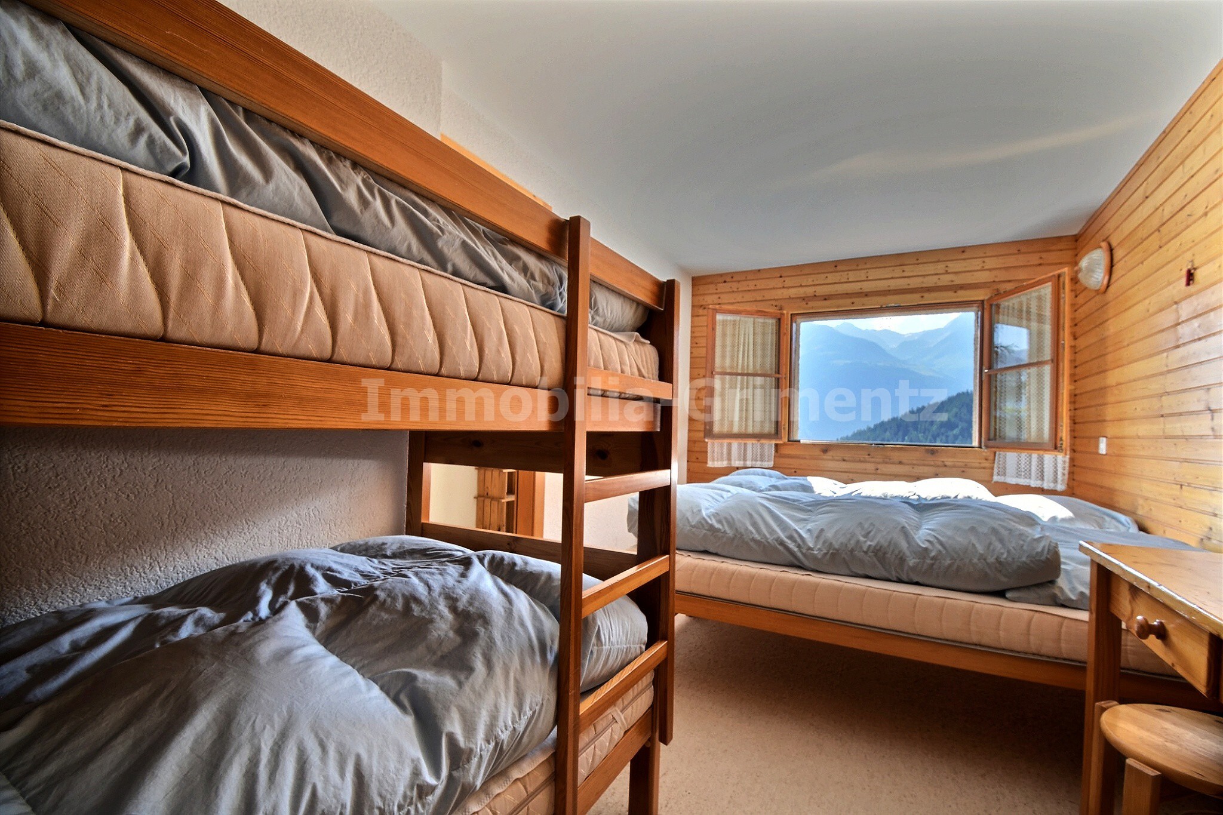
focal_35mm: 15
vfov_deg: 77.3
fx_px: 510
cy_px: 408
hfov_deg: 100.4
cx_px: 612
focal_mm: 10
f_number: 9
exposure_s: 1/2
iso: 400
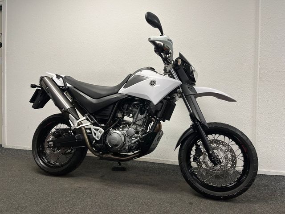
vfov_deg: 53.1
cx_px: 142
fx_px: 214
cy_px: 107
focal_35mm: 26
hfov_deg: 67.3
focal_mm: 5.1
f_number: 1.6
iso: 125
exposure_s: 1/100
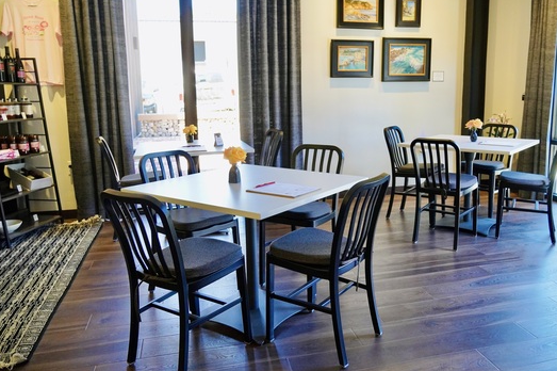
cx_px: 312
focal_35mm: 31
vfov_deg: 42.2
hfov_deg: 60.1
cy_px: 167
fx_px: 479
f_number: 4
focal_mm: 18
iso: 1250
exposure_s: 1/160
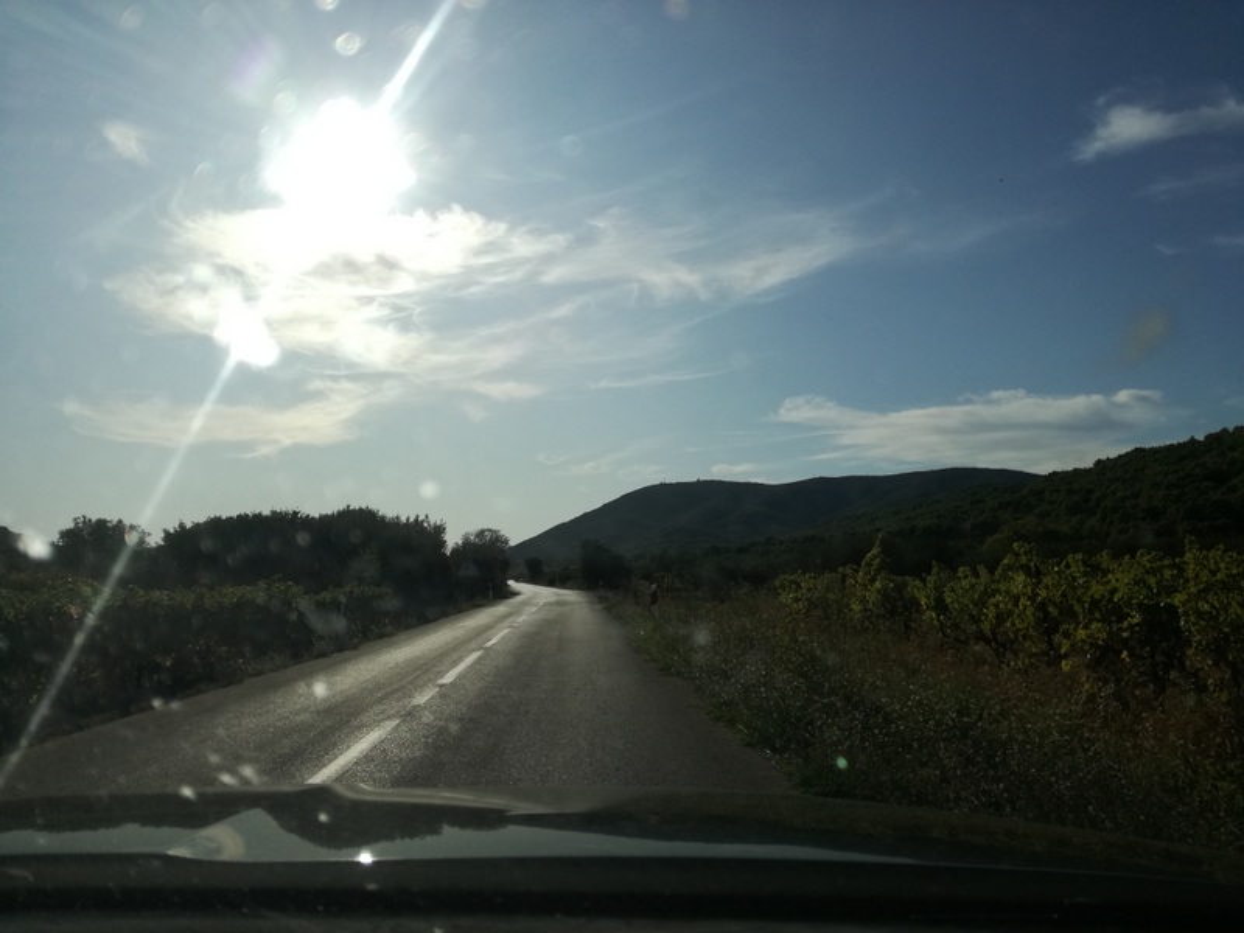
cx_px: 622
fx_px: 970
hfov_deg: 65.3
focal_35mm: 27
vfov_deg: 51.4
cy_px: 466
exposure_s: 1/4348
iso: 50
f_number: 2
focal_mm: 3.79
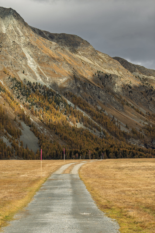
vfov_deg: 19.5
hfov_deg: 13.0
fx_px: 678
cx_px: 78
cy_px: 116
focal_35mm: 105
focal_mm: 70
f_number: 11
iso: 250
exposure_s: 1/400
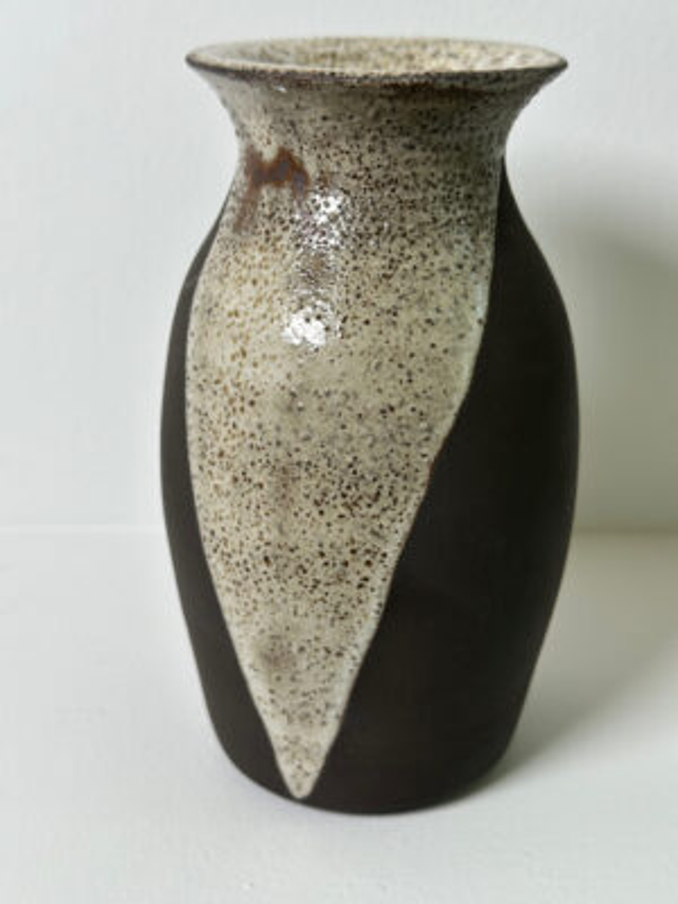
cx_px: 339
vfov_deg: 39.7
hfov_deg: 30.3
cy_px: 452
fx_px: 1254
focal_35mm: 48
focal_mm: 6.86
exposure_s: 1/116
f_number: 1.78
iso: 80
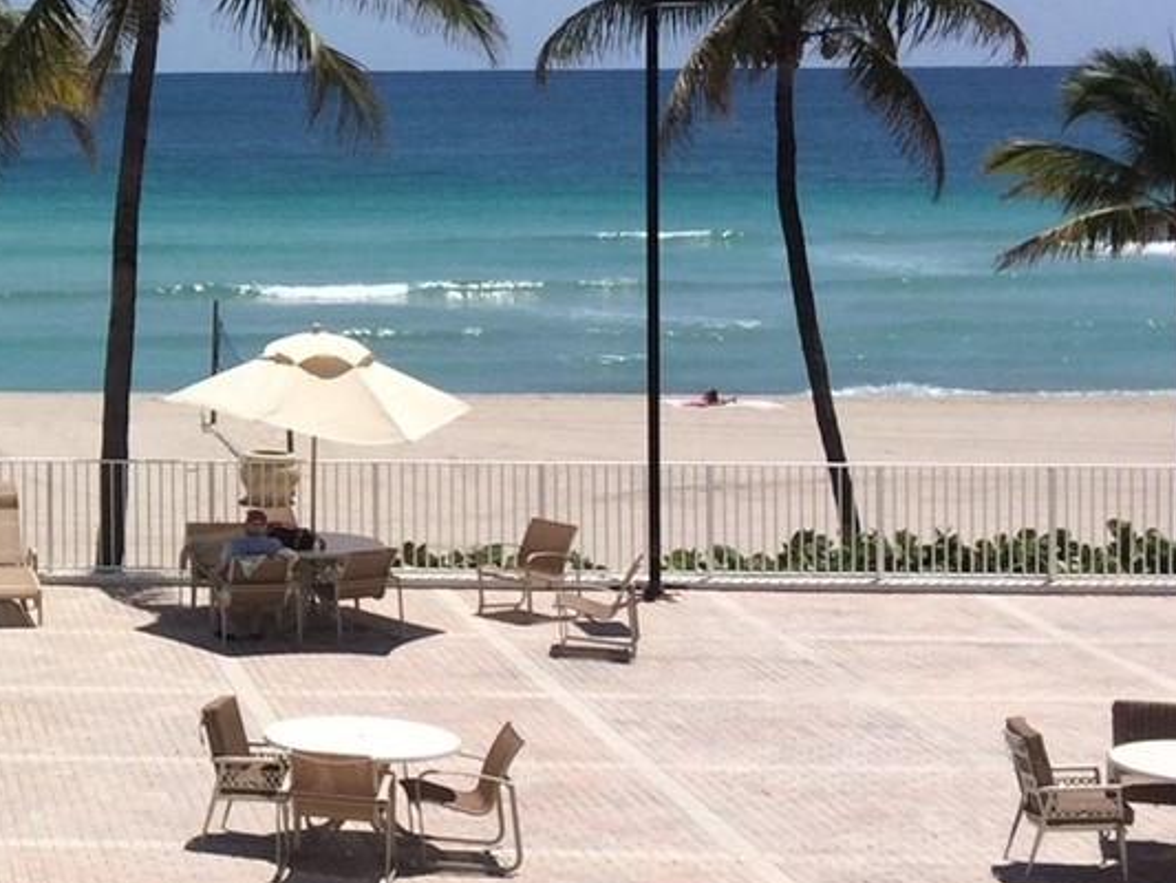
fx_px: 2956
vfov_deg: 16.8
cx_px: -404
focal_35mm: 87
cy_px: 157
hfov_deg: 20.3
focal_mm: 4.15
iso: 32
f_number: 2.2
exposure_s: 1/4566
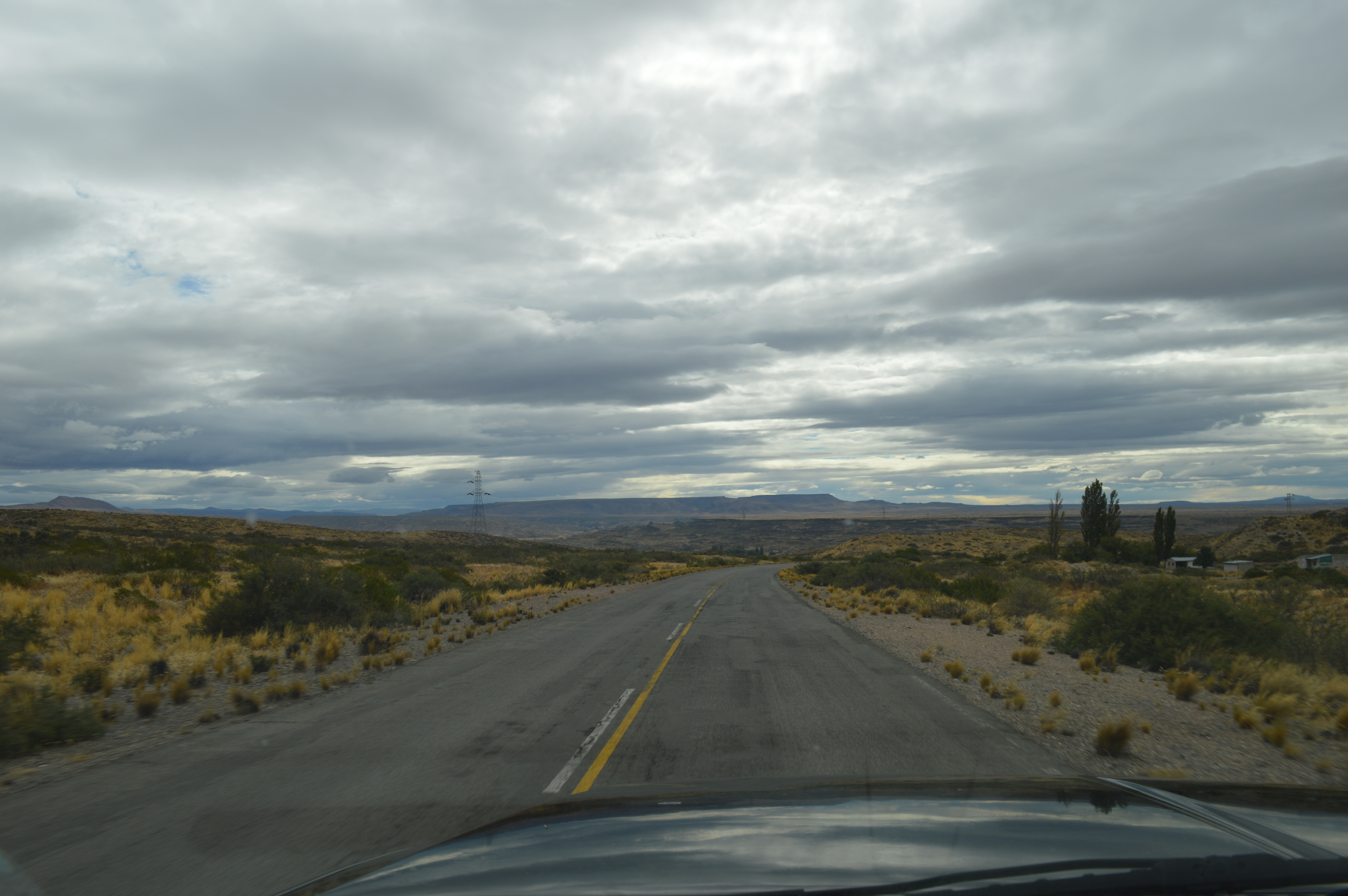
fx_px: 1010
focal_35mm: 27
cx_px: 674
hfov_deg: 67.4
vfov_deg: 47.8
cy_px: 448
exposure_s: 1/320
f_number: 9
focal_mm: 18
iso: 100
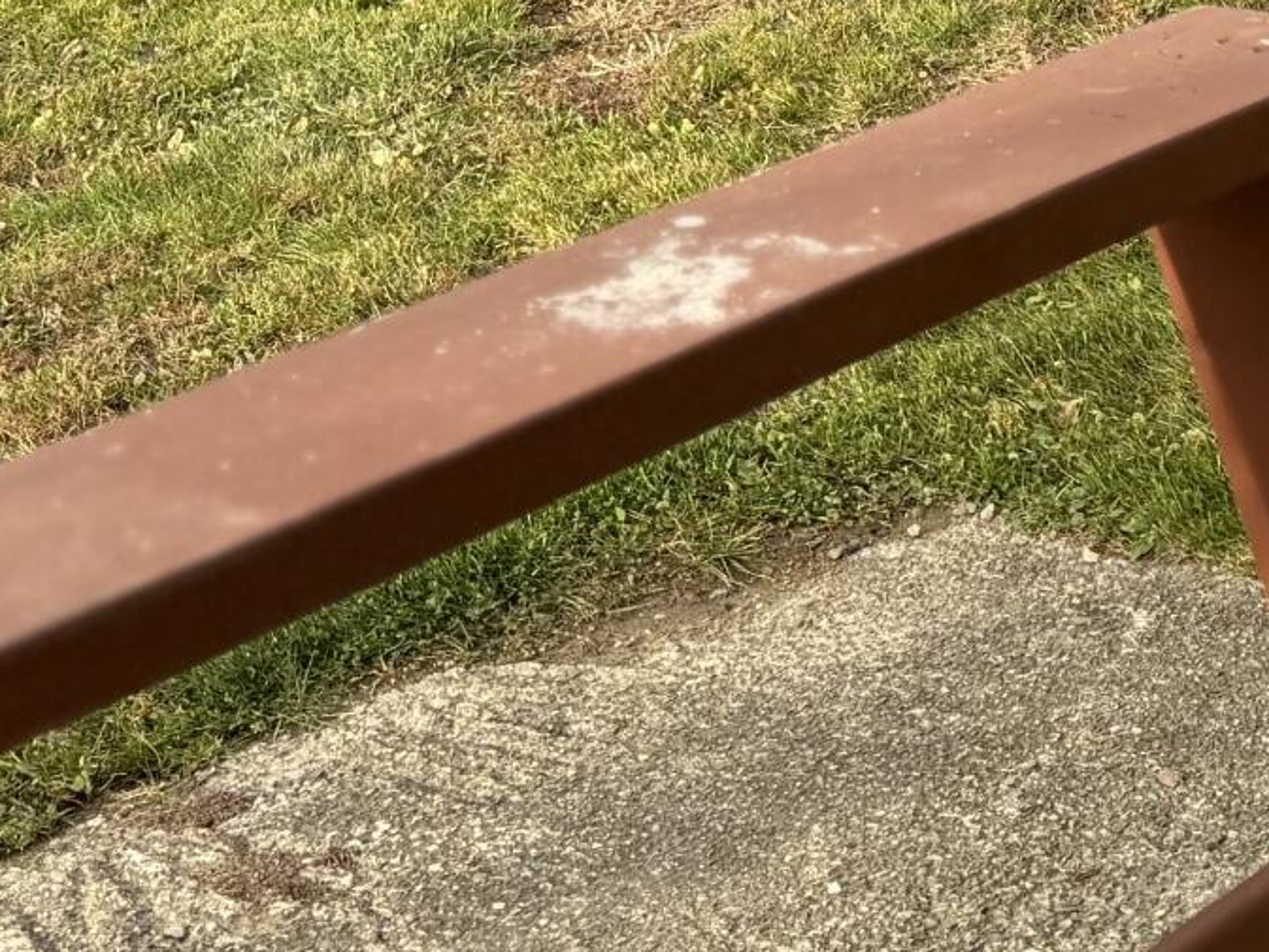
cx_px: 964
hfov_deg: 18.3
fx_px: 3923
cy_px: -720
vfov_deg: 12.7
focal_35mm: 107
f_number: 1.78
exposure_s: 1/772
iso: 80
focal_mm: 6.76
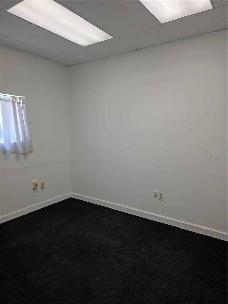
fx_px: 202
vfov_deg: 73.9
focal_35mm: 23
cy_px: 152
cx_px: 114
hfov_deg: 58.9
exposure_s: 1/120
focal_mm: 6.3
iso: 40
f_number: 1.7
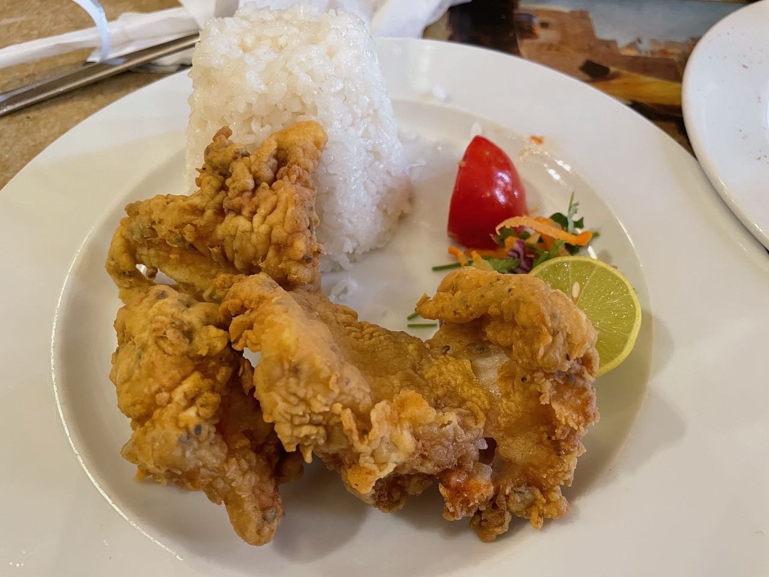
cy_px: 288
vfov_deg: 53.1
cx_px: 384
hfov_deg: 67.3
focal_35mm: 26
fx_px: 578
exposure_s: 1/40
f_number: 1.6
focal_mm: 4.2
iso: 400
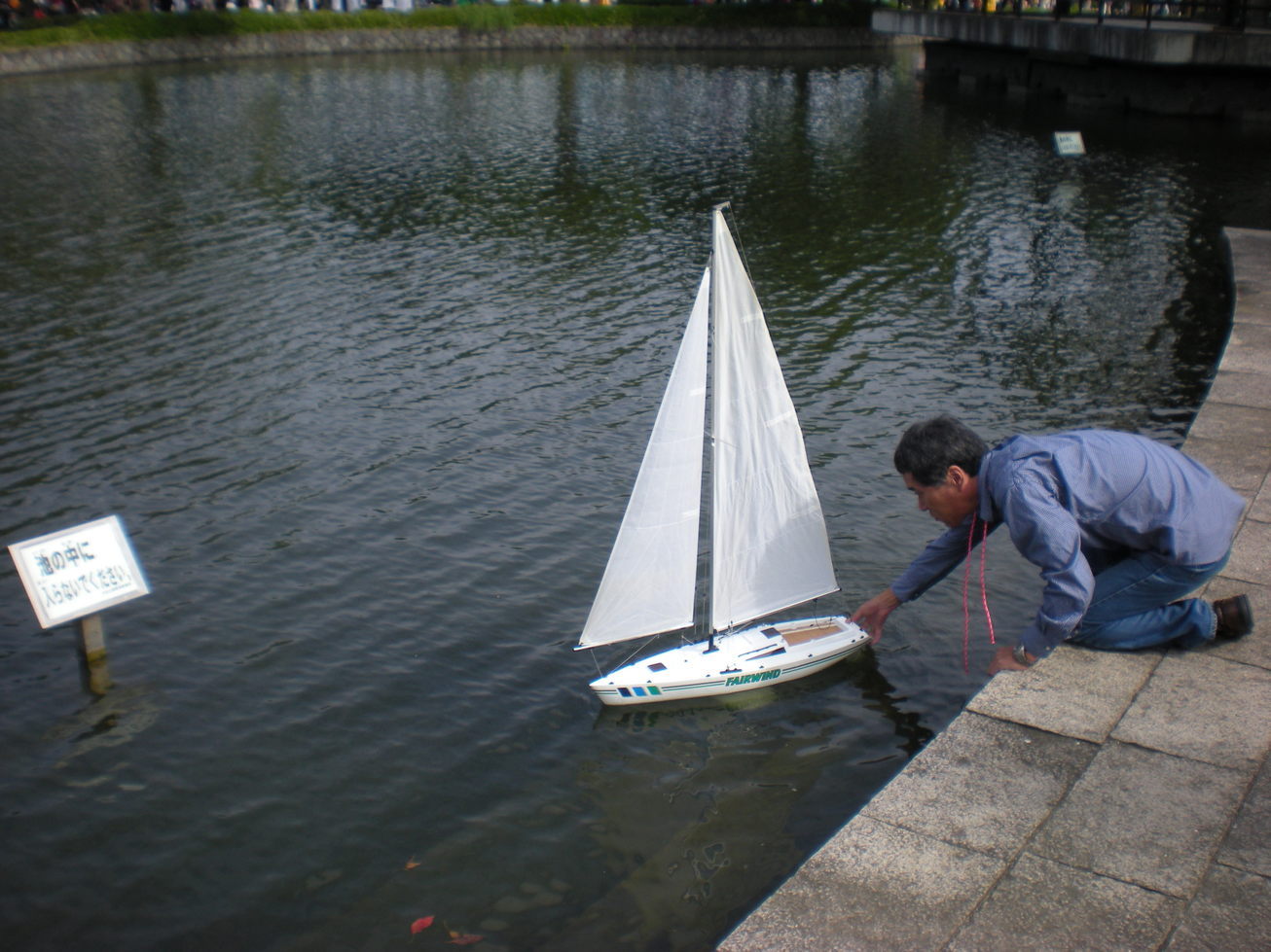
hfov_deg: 49.0
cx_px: 636
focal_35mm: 38
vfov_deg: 37.7
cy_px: 476
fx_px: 1395
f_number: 4.6
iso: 64
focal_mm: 6.3
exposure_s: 1/371
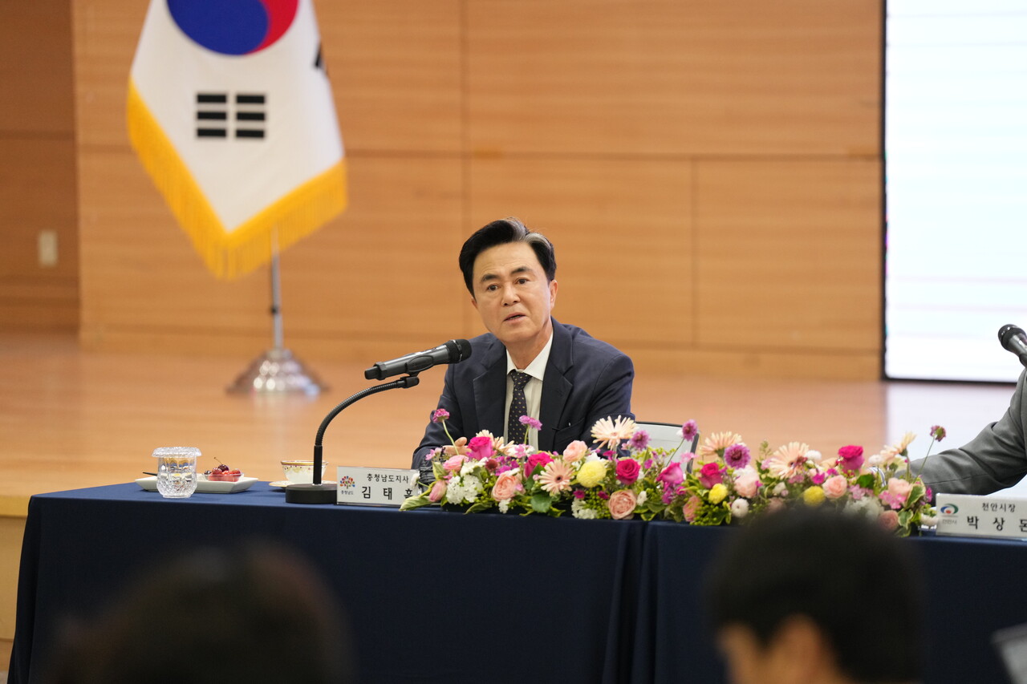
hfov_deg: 10.3
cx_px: 514
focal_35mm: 200
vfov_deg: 6.9
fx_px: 5704
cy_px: 342
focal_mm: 200
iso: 2000
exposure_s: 1/250
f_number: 2.8
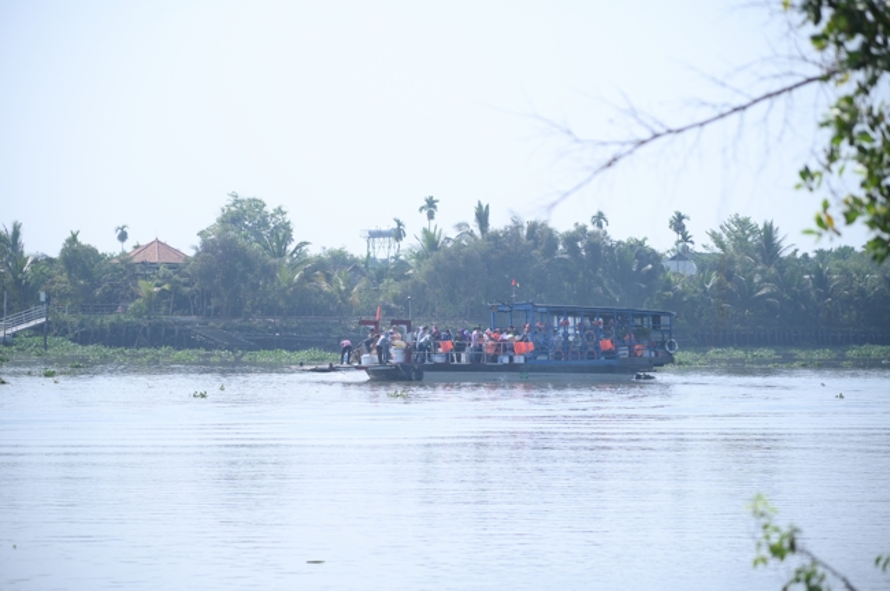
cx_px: 445
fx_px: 2964
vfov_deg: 11.4
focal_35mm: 120
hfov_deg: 17.1
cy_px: 296
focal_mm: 120
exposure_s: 1/2000
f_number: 4
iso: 320
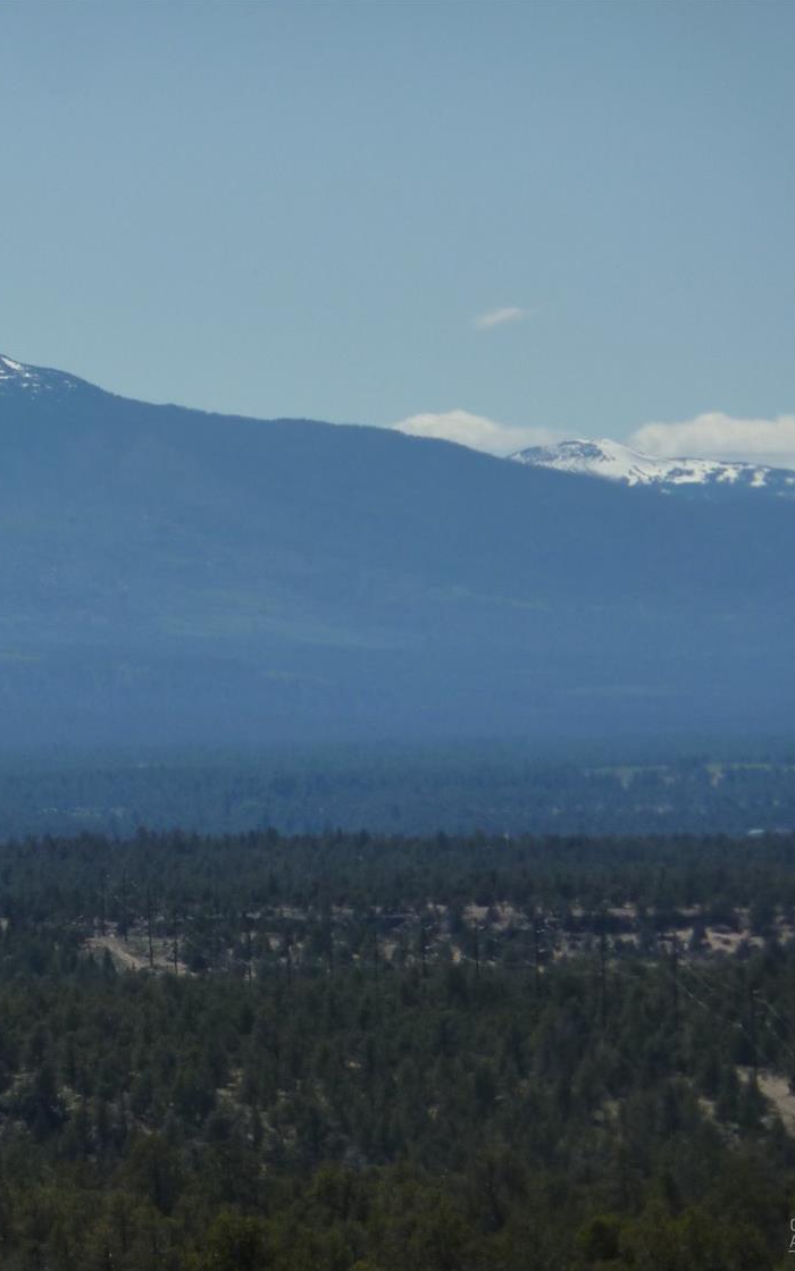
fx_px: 12792
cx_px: 110
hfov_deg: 3.6
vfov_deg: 5.7
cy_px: 636
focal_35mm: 369
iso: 125
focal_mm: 42.6
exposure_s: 1/1000
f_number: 5.6
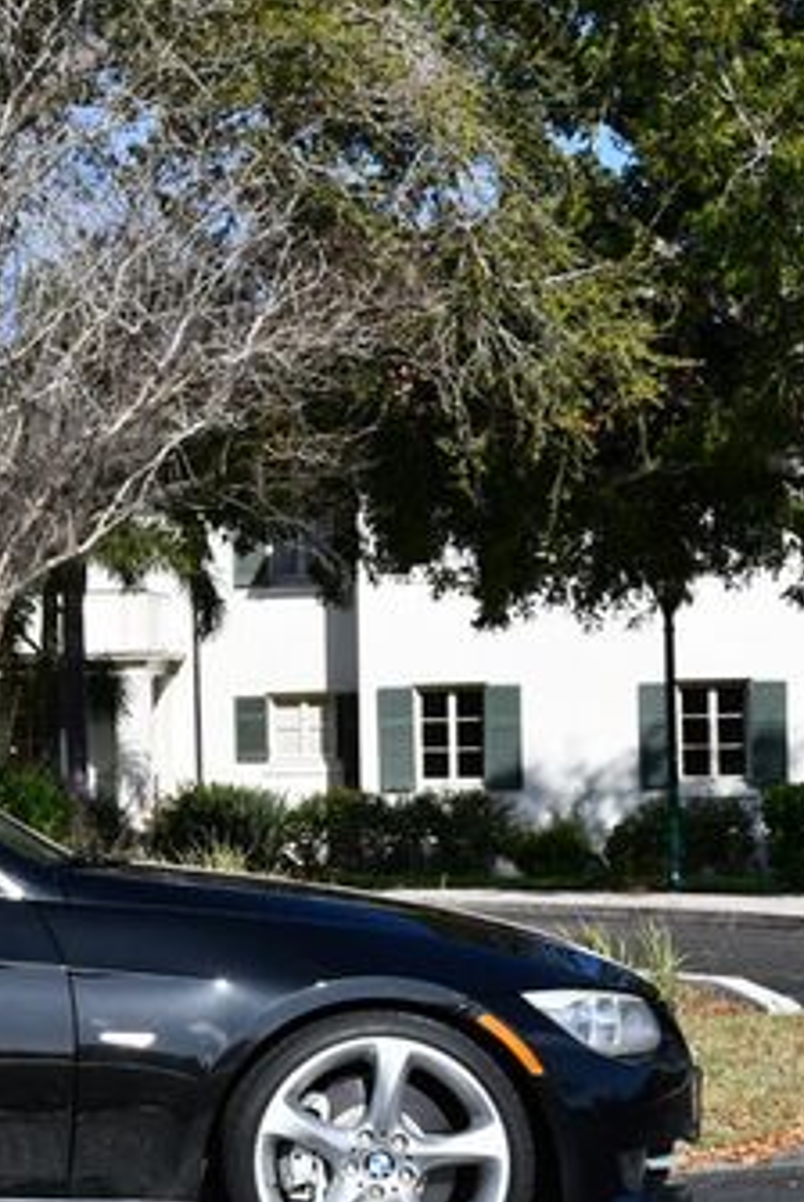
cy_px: 692
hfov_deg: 12.3
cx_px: -319
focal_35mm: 107
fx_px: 3577
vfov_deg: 19.1
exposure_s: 1/320
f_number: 9
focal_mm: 28
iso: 100
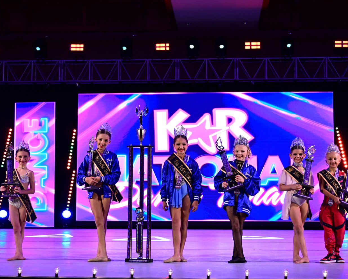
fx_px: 608
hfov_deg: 32.0
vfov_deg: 25.8
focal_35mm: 59
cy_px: 140
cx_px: 180
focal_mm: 52
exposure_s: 1/1000
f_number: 3.2
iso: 3200
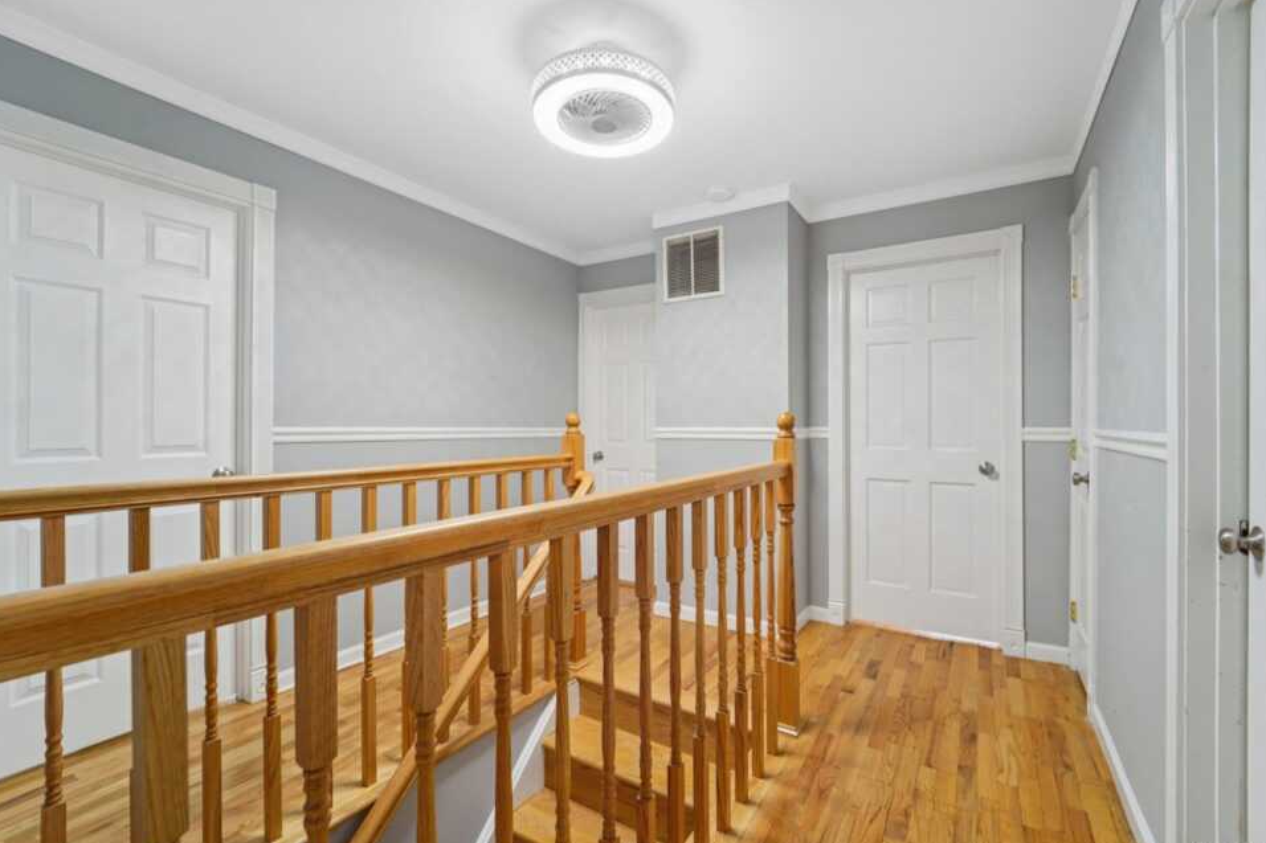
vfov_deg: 77.3
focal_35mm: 15
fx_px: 527
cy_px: 415
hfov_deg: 100.4
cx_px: 650
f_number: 8
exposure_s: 1/6
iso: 400
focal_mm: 14
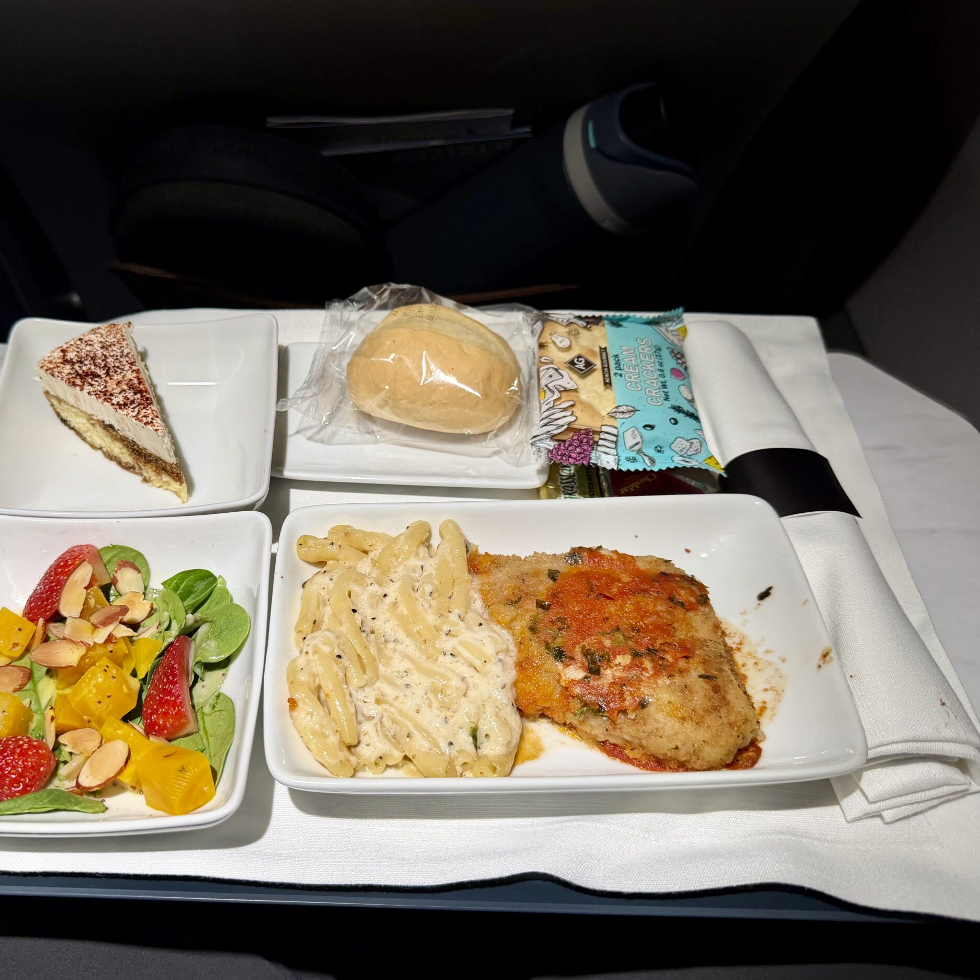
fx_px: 929
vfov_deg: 55.6
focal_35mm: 29
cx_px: 385
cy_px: 499
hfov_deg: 55.2
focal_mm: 6.76
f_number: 1.78
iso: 160
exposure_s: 1/92
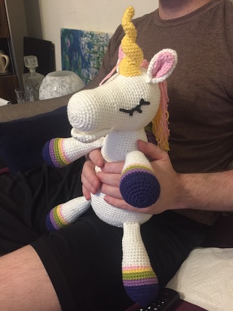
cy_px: 156
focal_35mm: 29
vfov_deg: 61.7
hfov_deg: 48.2
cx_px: 116
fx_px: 260
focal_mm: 4.15
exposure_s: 1/24
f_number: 2.2
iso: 250
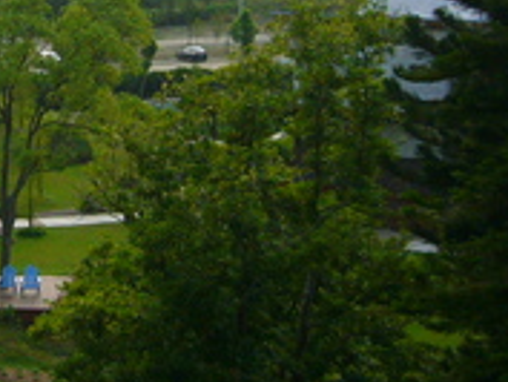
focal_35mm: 95
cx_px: -80
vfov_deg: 15.5
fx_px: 1395
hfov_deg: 19.6
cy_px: 126
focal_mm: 4.6
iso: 80
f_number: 2.8
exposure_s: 1/640
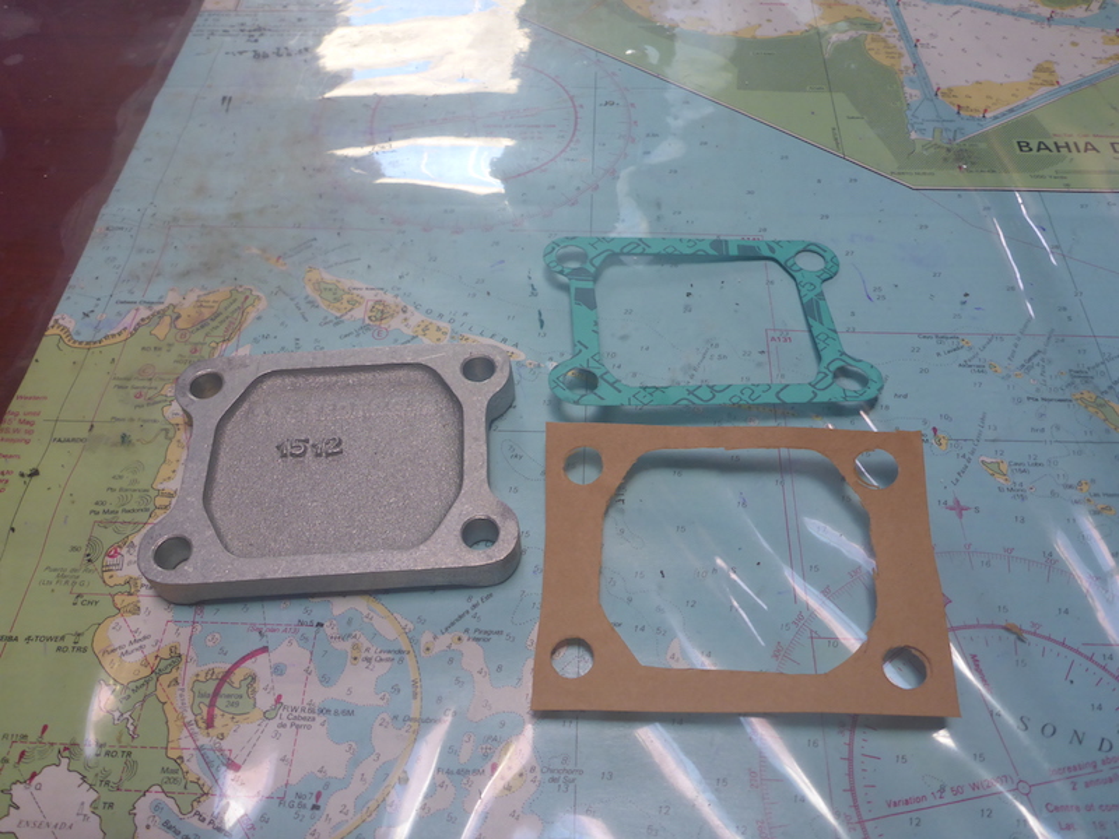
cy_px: 420
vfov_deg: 49.7
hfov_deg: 63.4
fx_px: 905
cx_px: 560
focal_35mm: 28
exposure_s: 1/60
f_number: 3.3
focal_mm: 4.9
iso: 200
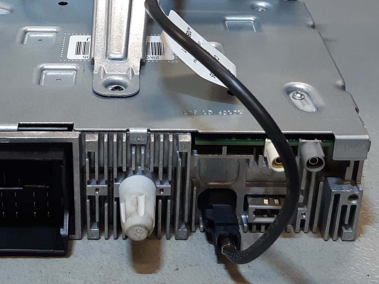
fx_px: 569
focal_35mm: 52
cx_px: 142
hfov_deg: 36.6
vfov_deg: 27.7
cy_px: 72
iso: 80
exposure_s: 1/100
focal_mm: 3.93
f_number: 1.7
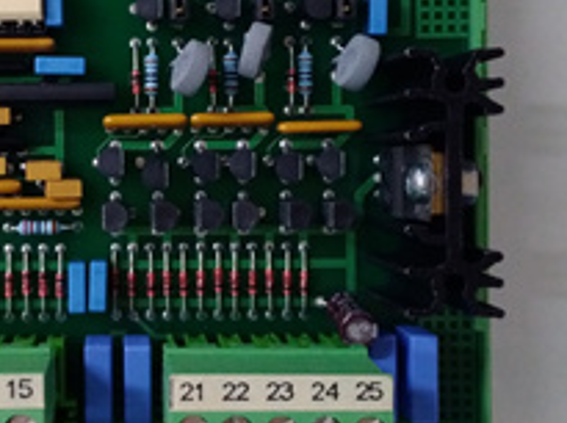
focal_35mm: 66
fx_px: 1079
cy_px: 159
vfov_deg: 22.1
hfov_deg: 28.9
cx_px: 130
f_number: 2
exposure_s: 1/33
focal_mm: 3.79
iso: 582
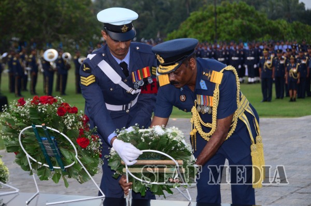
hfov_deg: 15.2
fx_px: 1163
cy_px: 103
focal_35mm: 135
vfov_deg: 10.1
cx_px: 156
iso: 400
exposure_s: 1/100
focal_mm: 90
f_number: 6.3
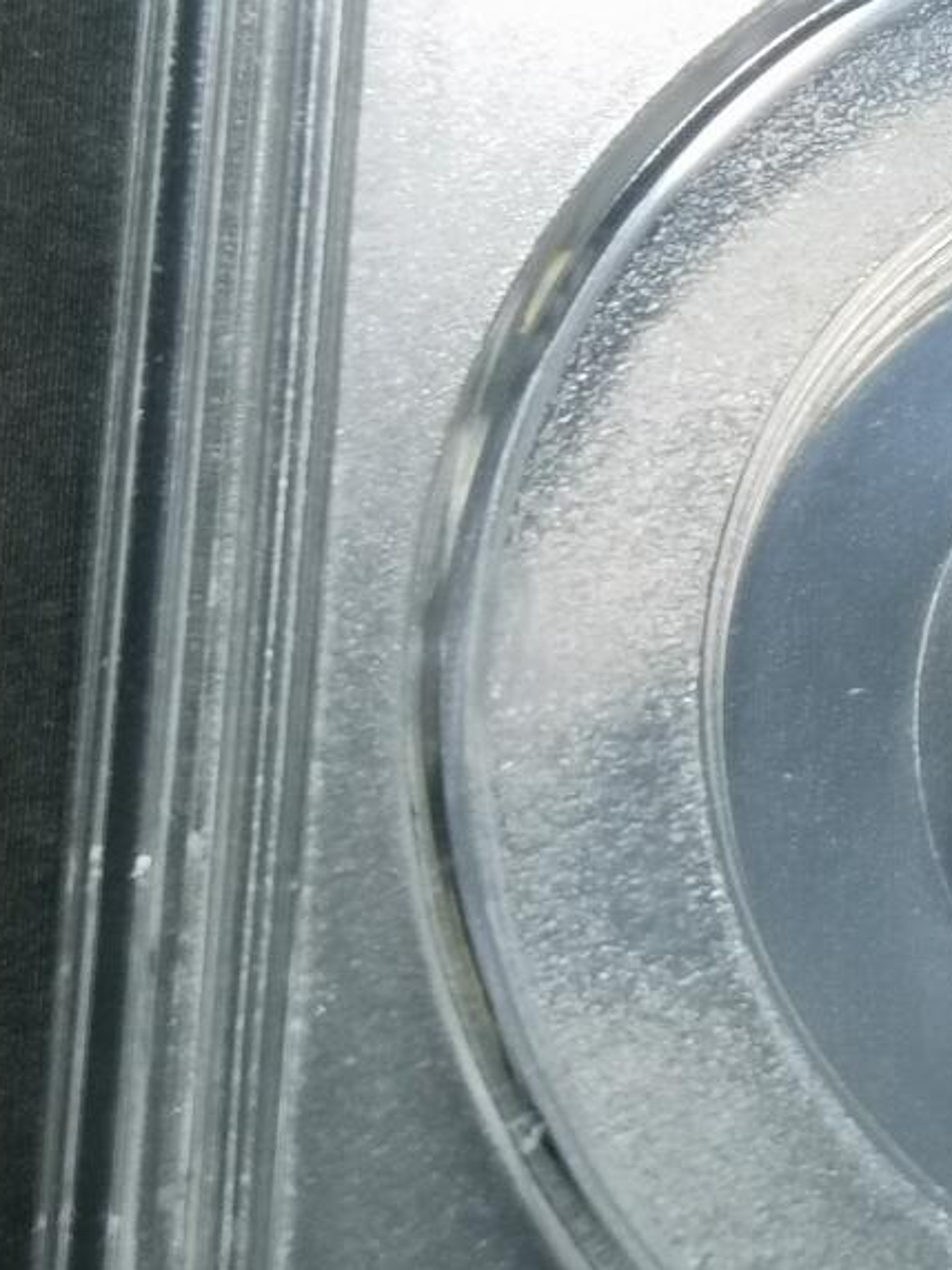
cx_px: 1363
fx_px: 5537
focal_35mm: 151
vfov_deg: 13.0
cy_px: 360
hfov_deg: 9.6
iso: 160
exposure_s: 1/100
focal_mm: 6.67
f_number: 1.9
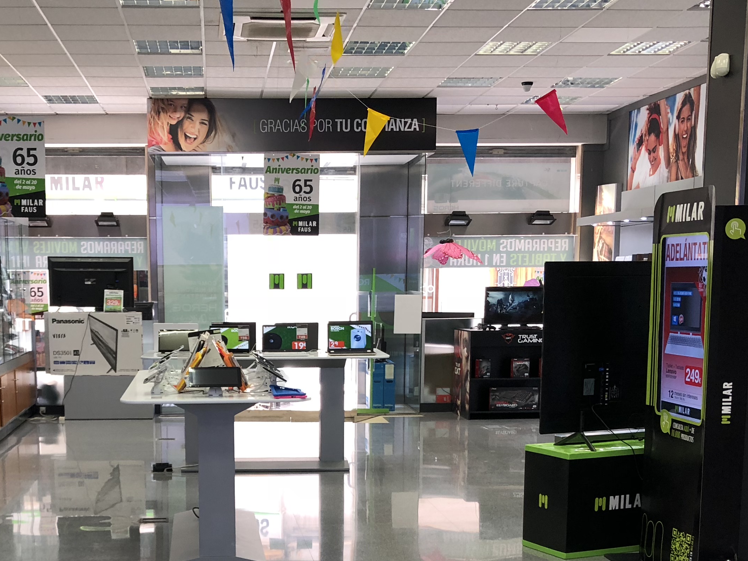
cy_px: 469
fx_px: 1145
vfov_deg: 26.9
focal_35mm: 53
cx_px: 256
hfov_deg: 35.8
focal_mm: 3.99
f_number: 1.8
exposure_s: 1/33
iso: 32
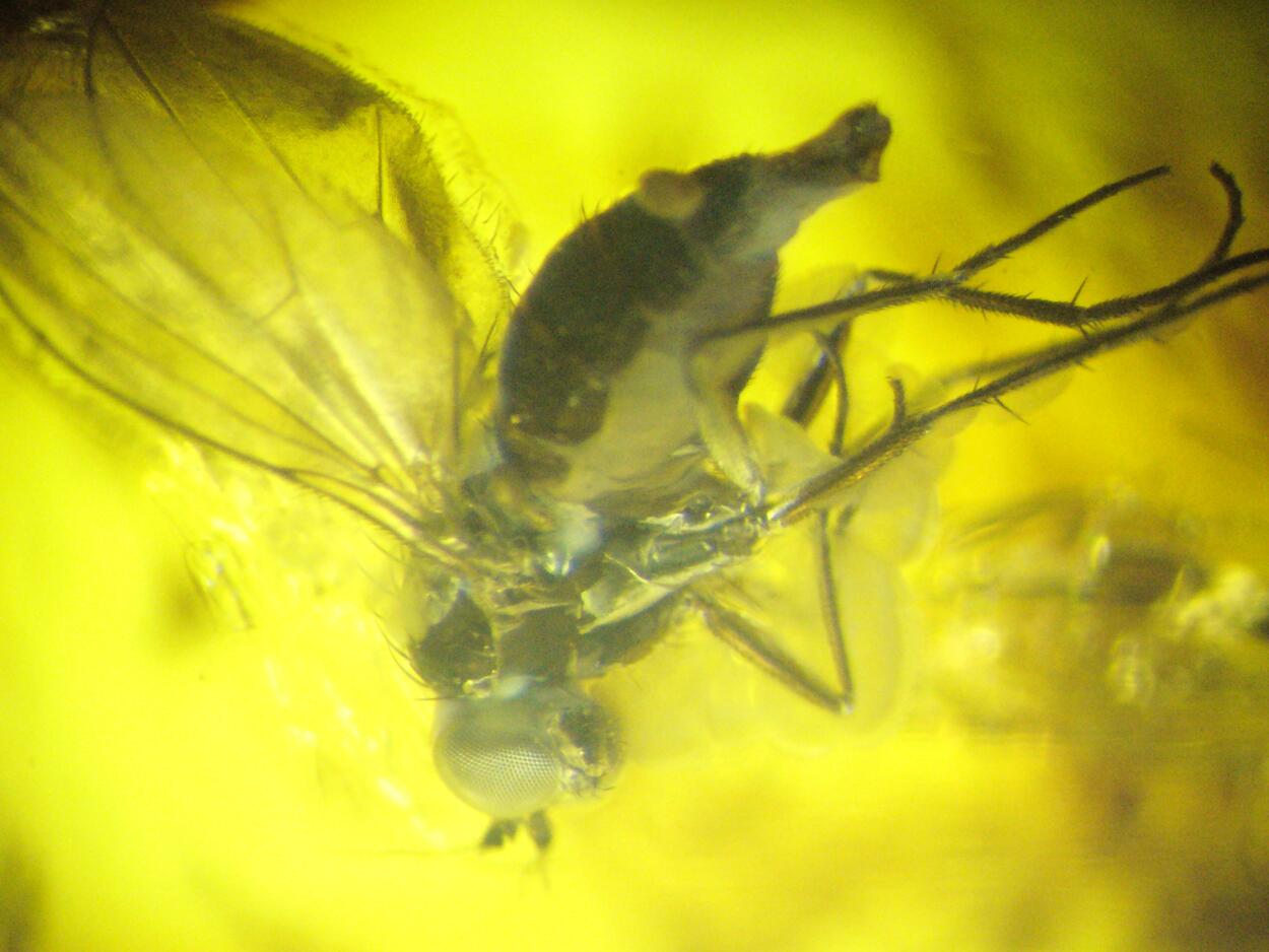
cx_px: 634
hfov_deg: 22.8
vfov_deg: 17.2
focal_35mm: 86
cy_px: 476
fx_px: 3153
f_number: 4.5
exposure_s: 1/250
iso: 400
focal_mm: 14.3
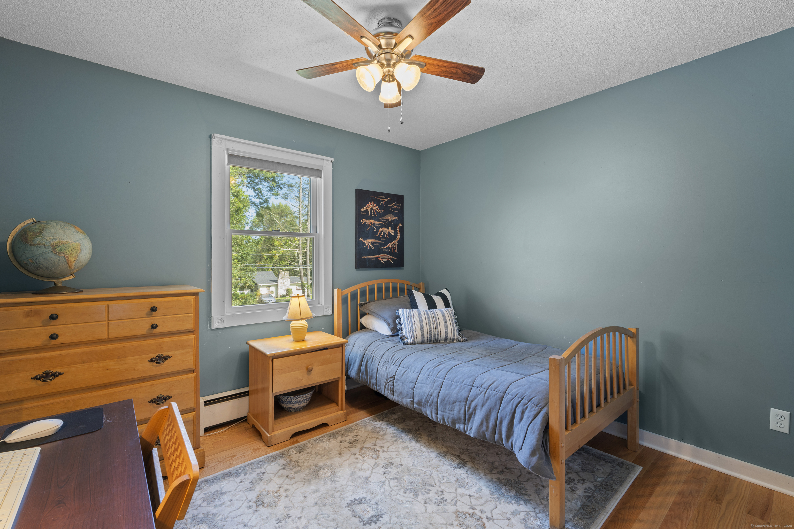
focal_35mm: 16
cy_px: 264
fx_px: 353
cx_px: 397
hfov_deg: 96.7
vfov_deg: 73.7
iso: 100
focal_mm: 16
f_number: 8
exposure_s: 6
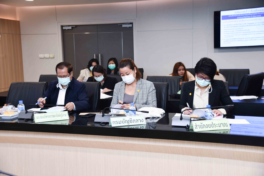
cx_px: 132
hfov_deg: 41.1
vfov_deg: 28.1
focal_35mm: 48
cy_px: 88
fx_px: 352
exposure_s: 1/60
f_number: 4.2
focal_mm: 32
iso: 450
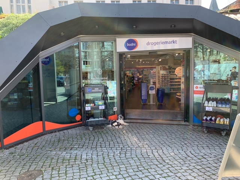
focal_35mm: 26
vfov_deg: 53.1
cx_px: 120
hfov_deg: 67.3
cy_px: 90
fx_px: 180
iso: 25
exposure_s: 1/284
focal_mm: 4.25
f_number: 1.8
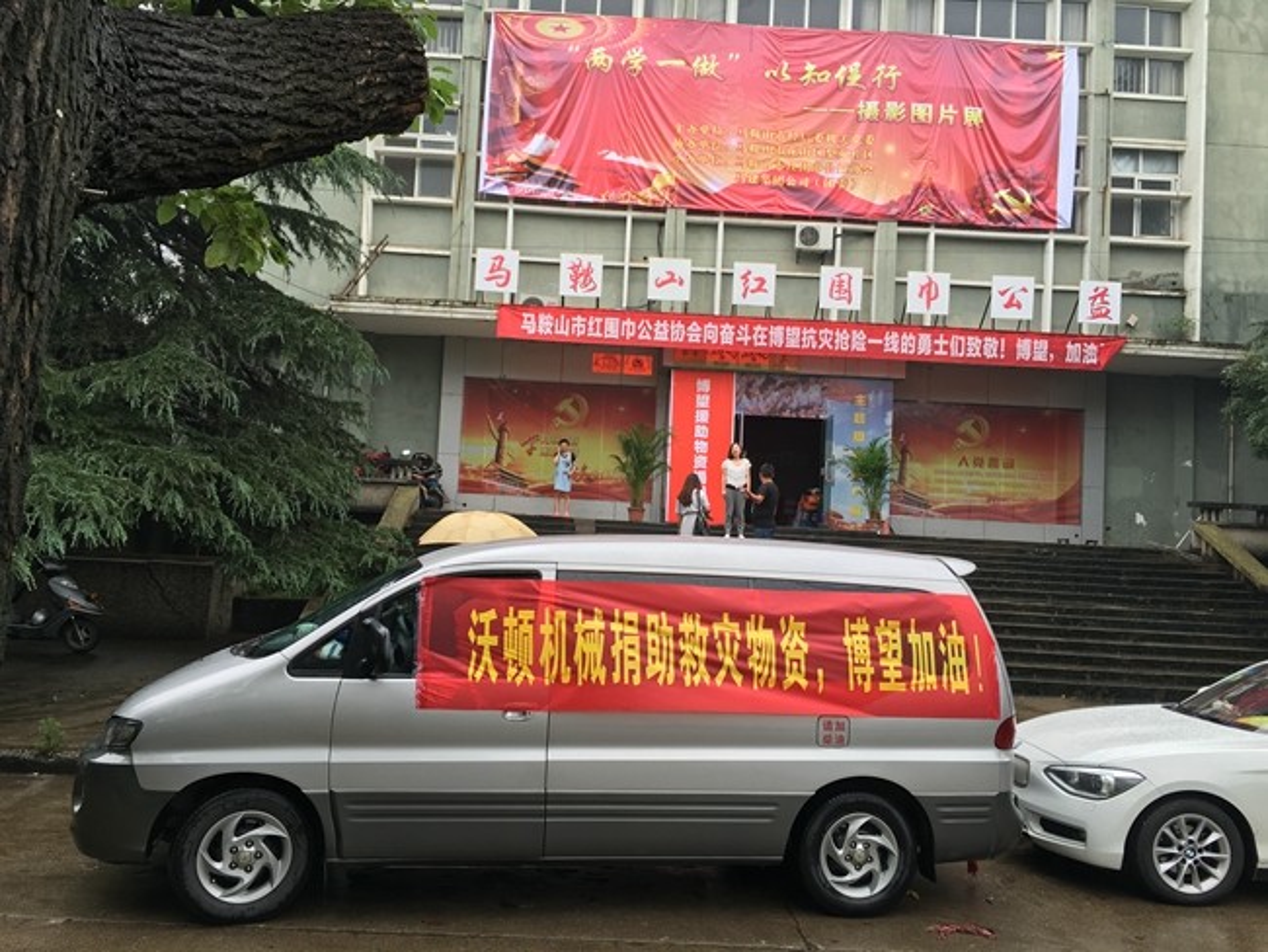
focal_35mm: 29
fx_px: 1063
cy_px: 476
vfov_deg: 48.3
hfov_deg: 61.6
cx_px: 634
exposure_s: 1/126
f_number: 2.2
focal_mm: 4.15
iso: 25
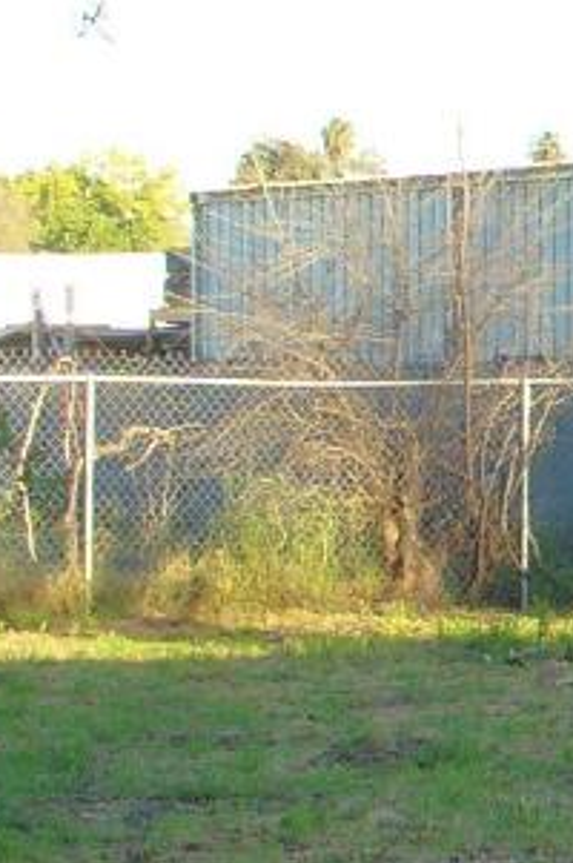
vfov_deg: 10.7
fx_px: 4594
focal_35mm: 192
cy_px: 483
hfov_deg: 6.6
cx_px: 1559
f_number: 2.8
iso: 80
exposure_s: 1/160
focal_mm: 6.1
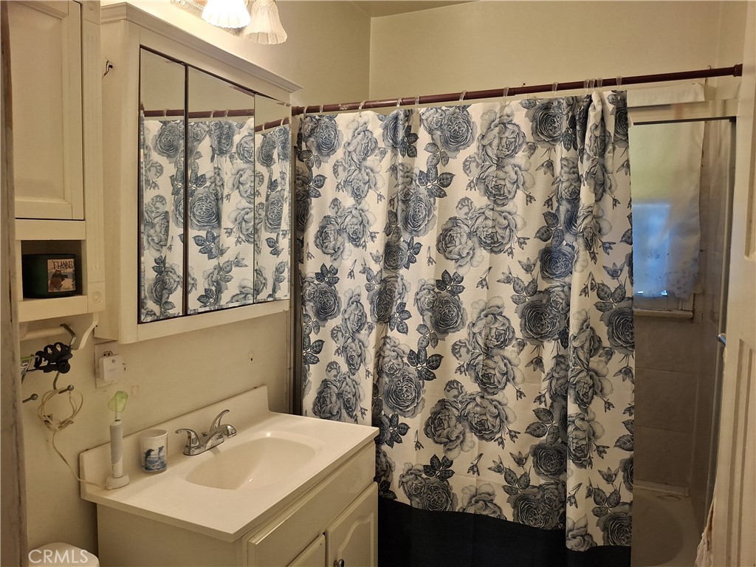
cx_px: 378
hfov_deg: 69.4
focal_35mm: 25
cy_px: 284
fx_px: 546
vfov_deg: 54.9
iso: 200
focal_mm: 4.69
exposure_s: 1/60
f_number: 1.8
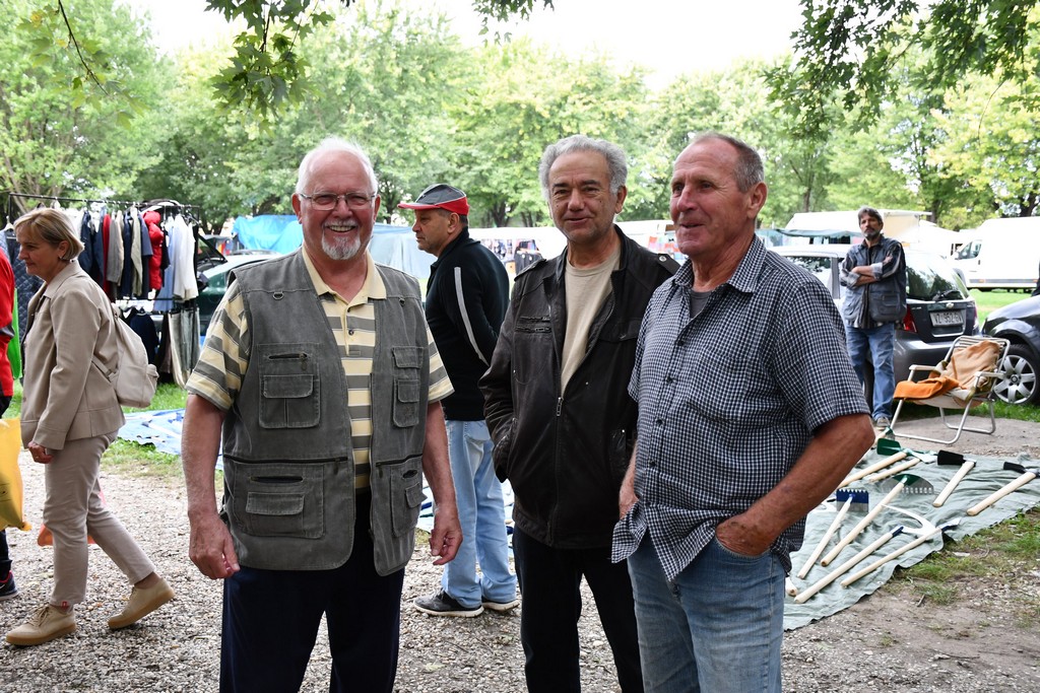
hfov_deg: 53.1
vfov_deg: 36.9
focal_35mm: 36
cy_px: 346
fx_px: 1040
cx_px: 520
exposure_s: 1/250
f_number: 3.8
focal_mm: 24
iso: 640
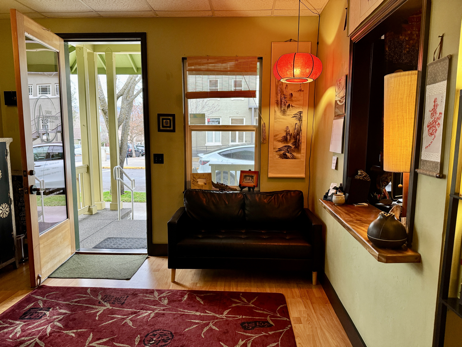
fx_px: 320
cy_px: 174
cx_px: 231
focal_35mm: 24
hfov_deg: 71.6
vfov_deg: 56.8
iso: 250
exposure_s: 1/60
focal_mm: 6.76
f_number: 1.78
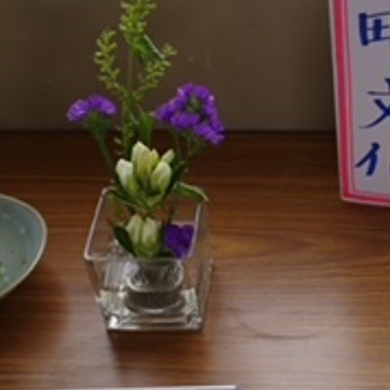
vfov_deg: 20.4
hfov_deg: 19.8
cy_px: 155
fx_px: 1083
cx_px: 397
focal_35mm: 85
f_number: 2.8
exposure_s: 1/125
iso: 100
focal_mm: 18.3
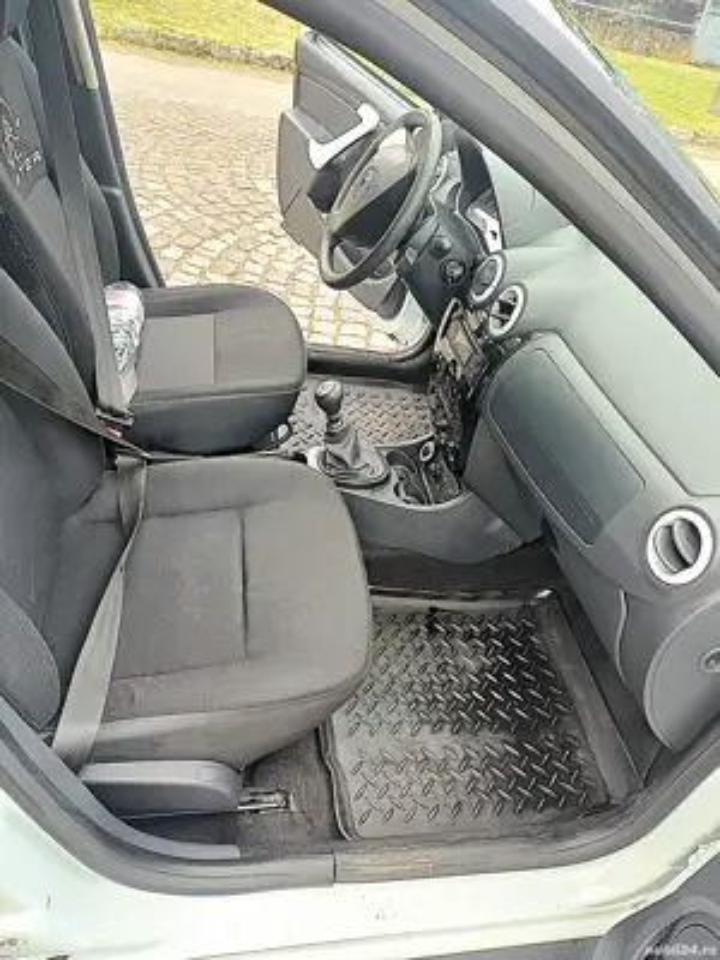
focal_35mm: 25
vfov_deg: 69.4
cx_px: 360
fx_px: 693
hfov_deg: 54.9
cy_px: 480
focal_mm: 4.65
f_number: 1.8
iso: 80
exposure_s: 1/100
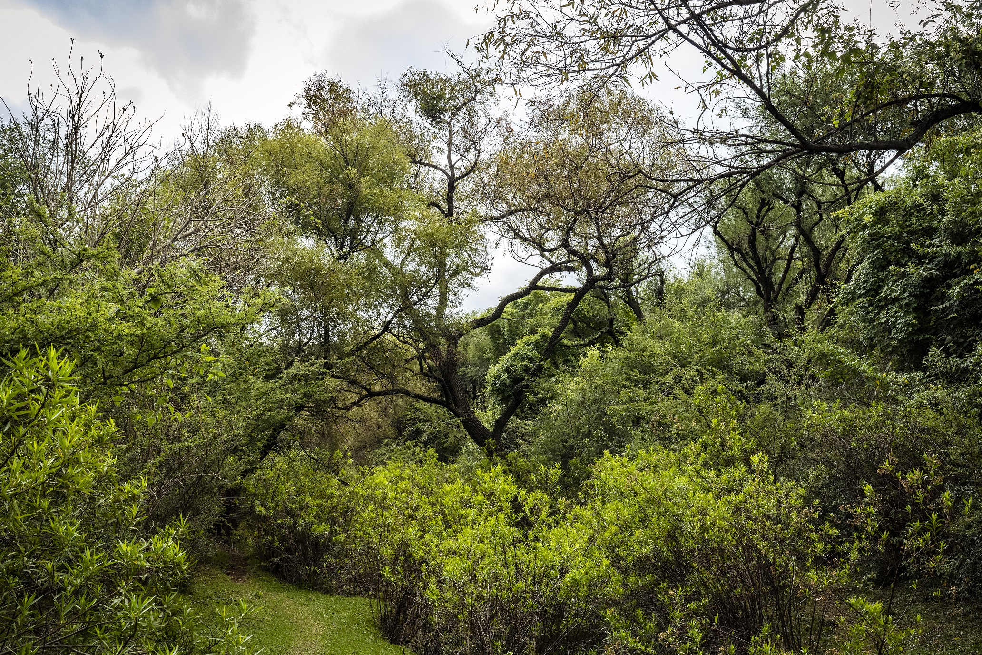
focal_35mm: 40
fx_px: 1091
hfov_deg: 48.5
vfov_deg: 33.4
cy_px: 328
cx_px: 491
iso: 800
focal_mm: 40
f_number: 14
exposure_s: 1/80
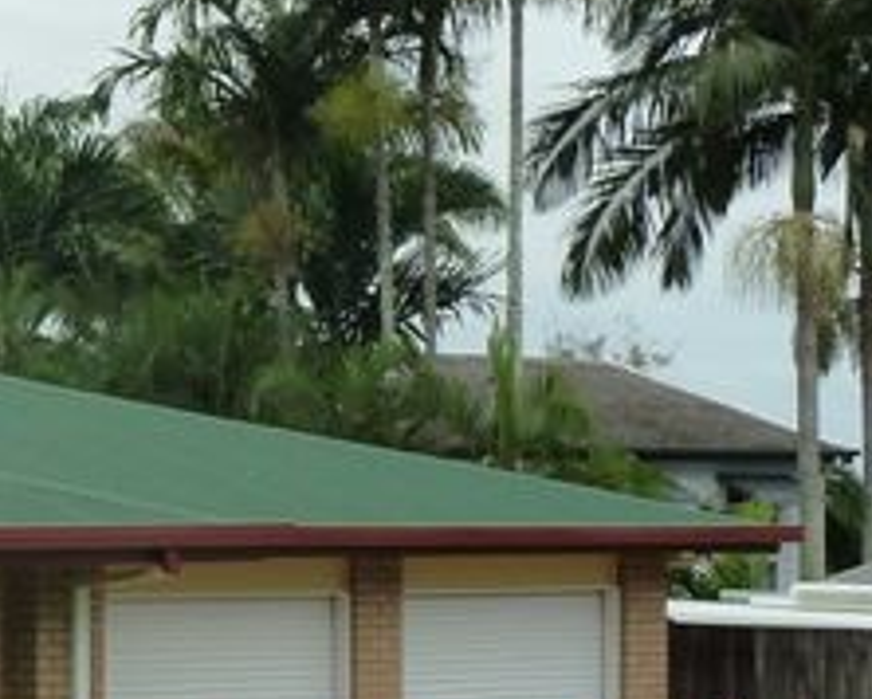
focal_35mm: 123
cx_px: -570
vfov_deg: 12.5
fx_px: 3177
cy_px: 550
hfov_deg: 14.2
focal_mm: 5.7
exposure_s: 1/160
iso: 125
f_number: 4
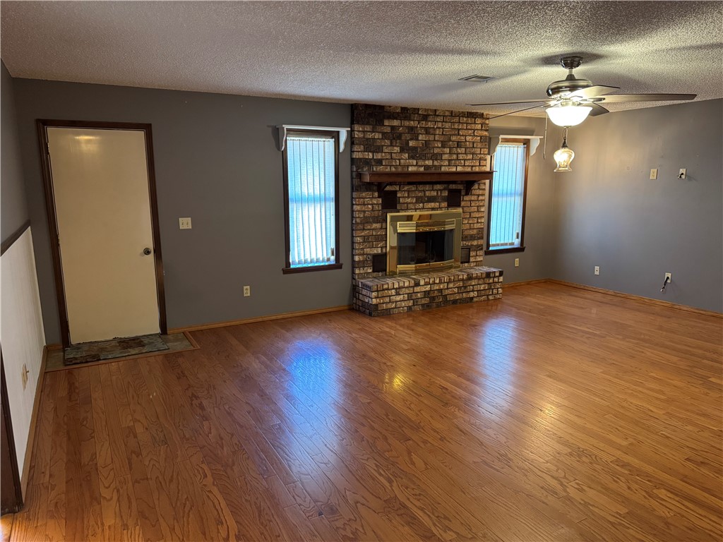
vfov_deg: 56.8
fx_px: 501
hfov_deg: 71.6
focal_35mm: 24
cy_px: 271
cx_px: 362
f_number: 1.78
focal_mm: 6.76
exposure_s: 1/60
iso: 500
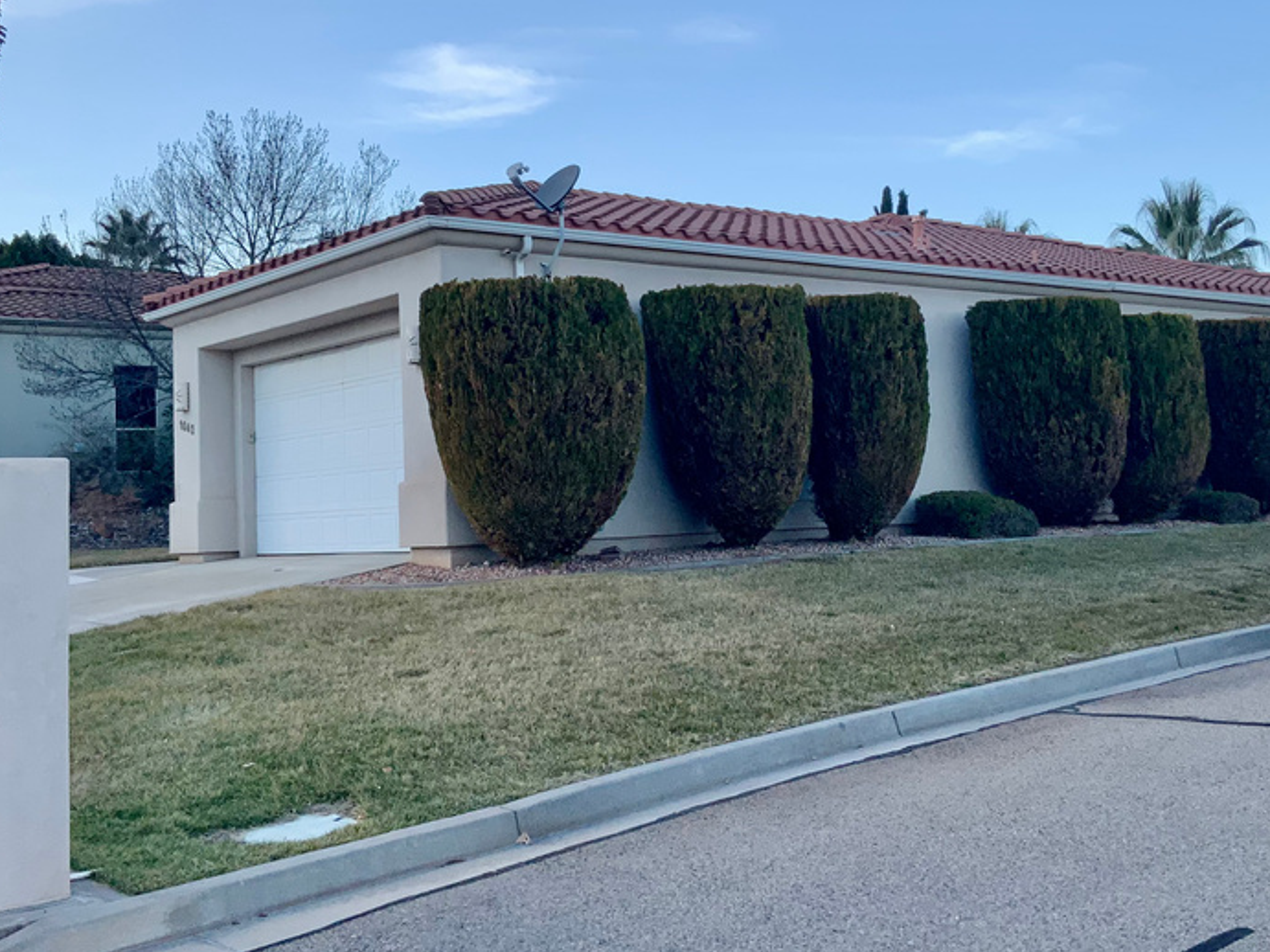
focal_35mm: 43
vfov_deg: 33.5
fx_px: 1577
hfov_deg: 43.8
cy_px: 391
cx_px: 667
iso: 16
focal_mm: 3
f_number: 1.8
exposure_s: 1/509
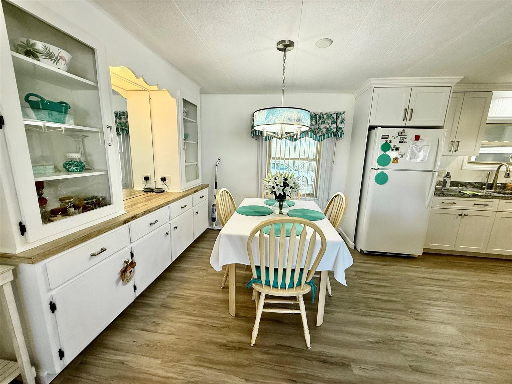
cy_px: 192
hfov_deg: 102.1
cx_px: 256
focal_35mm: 14
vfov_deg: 85.7
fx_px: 207
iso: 100
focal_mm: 2.22
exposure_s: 1/120
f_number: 2.2
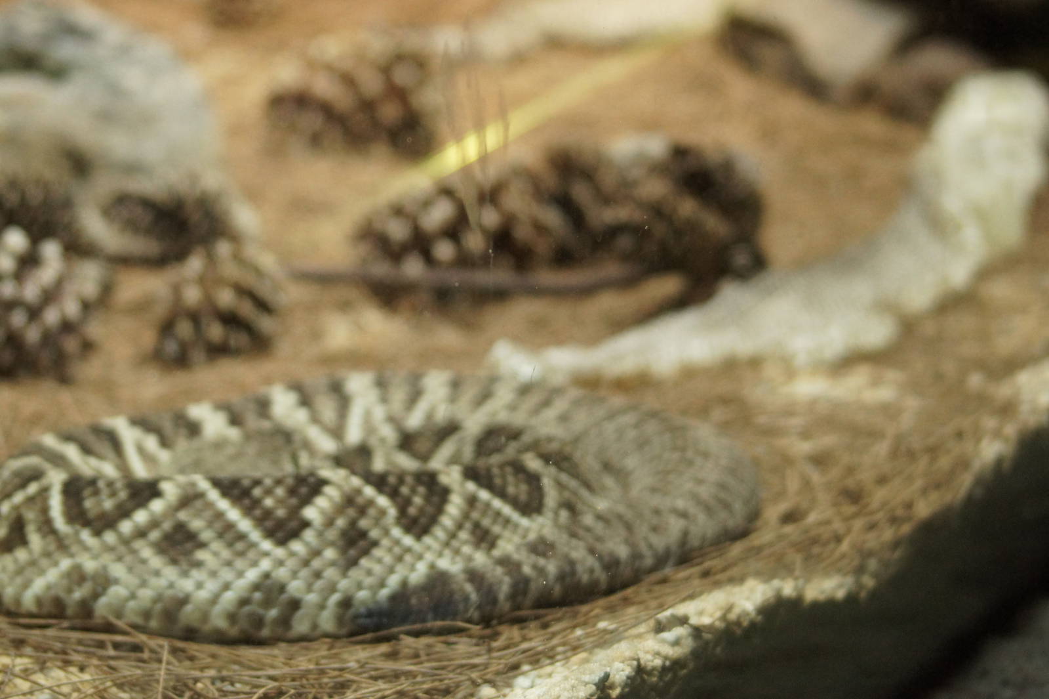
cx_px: 524
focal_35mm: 112
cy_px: 350
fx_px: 3276
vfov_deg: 12.2
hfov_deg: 18.2
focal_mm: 75
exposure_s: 1/60
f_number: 4.5
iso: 1600
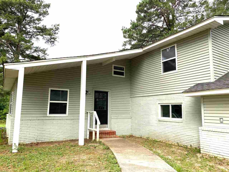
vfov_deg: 53.1
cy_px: 86
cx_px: 114
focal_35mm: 26
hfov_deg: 67.3
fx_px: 172
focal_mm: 4.25
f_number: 1.8
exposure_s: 1/630
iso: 32
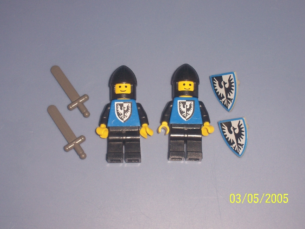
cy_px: 114
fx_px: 767
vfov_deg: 17.0
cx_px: 152
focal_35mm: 87
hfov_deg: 22.5
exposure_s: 1/100
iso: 125
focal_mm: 14.9
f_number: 4.5
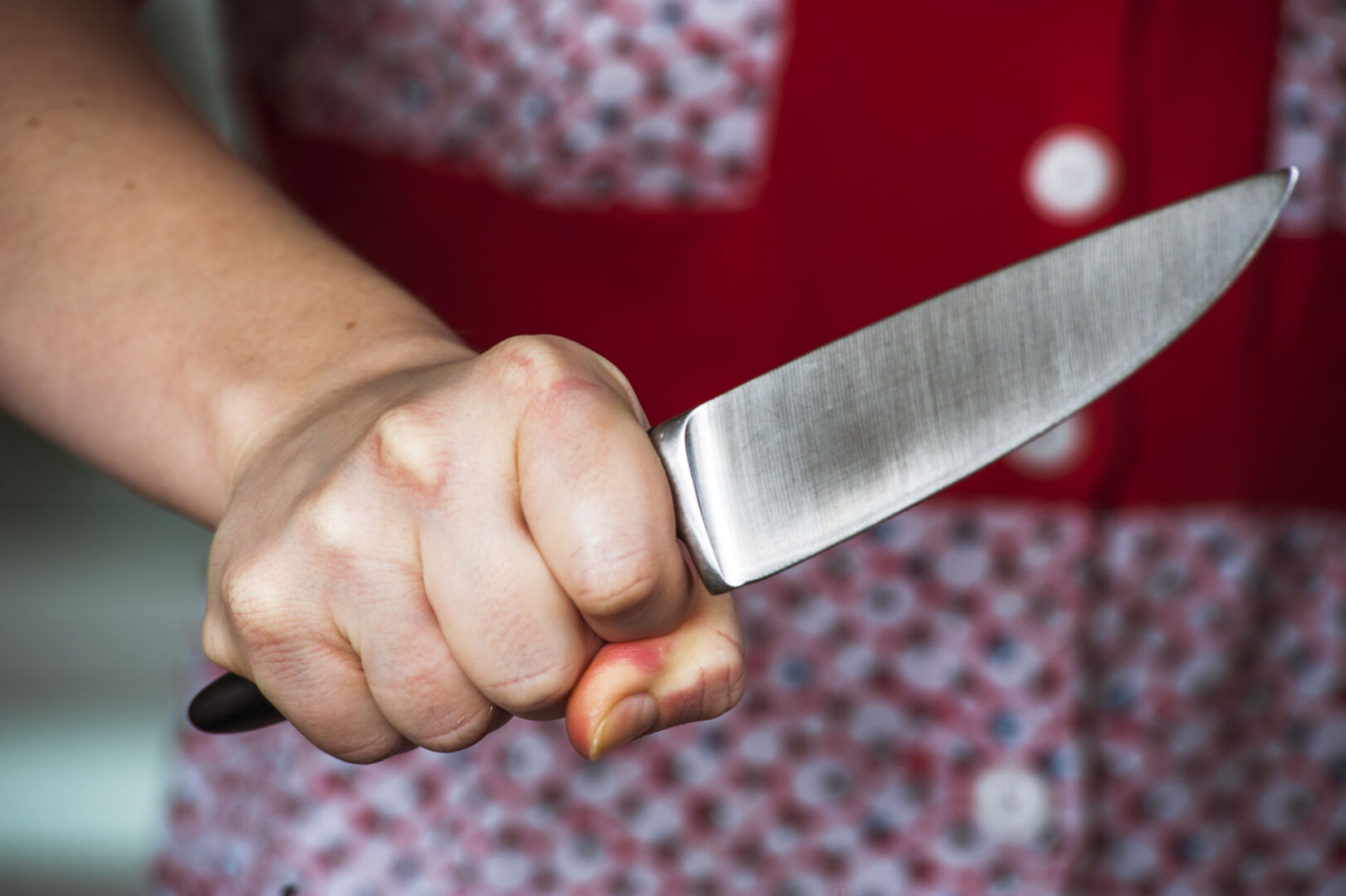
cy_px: 448
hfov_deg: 10.3
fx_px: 7473
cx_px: 673
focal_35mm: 200
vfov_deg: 6.9
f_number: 8
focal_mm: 200
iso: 100
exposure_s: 1/50
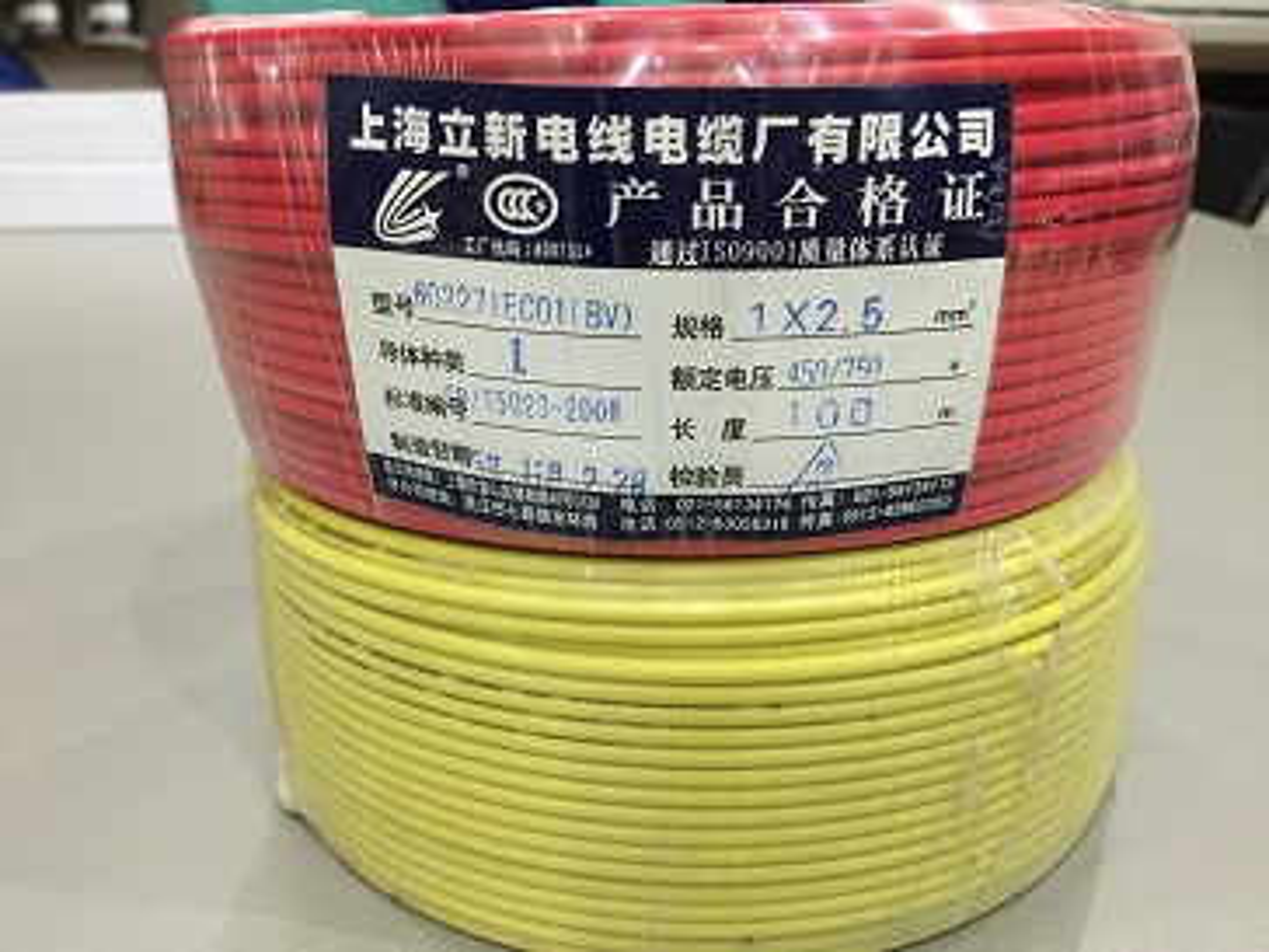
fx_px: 1063
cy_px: 476
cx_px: 634
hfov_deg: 61.7
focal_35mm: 29
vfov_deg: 48.2
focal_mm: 4.15
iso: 125
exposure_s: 1/8
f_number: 2.2
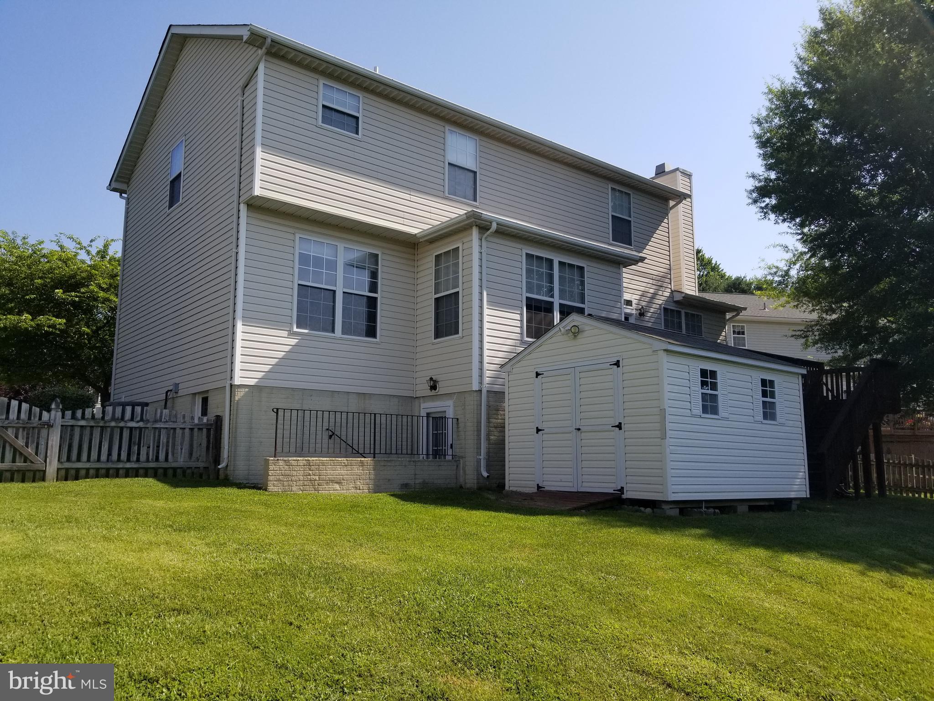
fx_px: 702
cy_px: 350
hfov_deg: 67.3
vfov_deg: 53.1
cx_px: 467
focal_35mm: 26
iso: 50
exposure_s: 1/2104
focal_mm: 4.25
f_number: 1.7
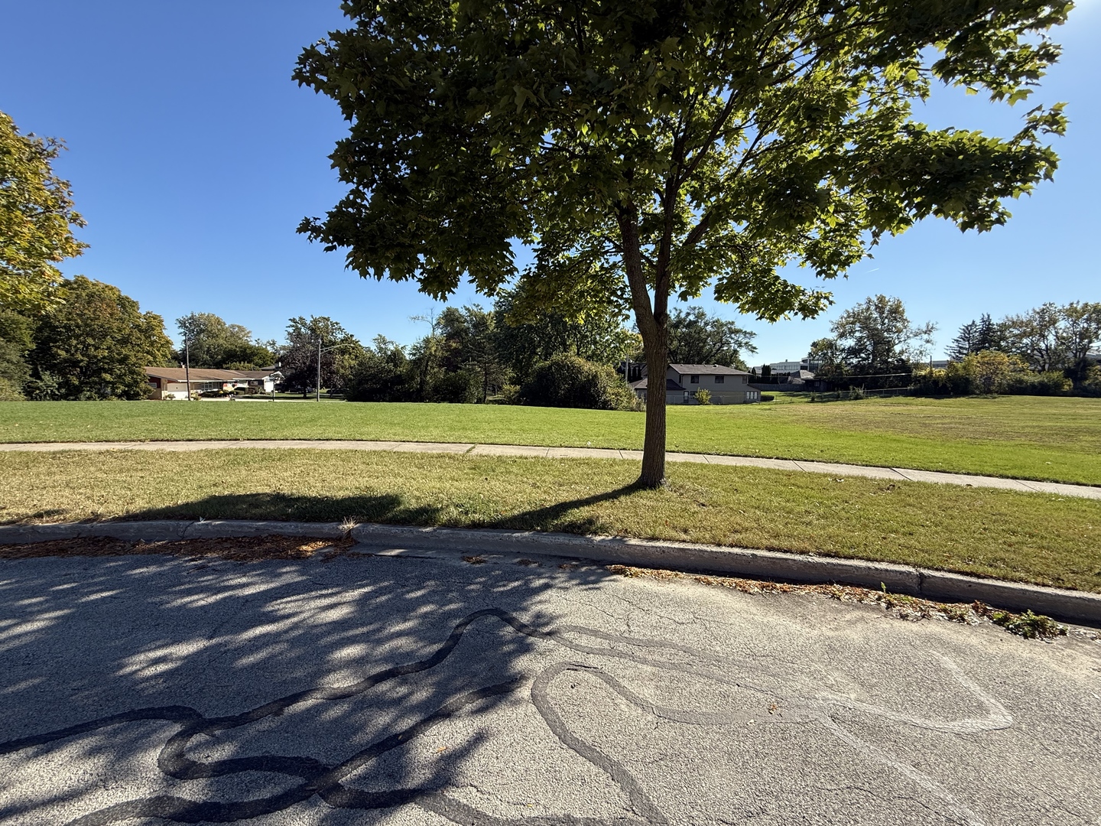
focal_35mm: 14
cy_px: 413
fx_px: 445
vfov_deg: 85.7
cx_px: 550
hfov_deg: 102.1
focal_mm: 2.22
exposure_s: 1/1189
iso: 50
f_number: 2.2
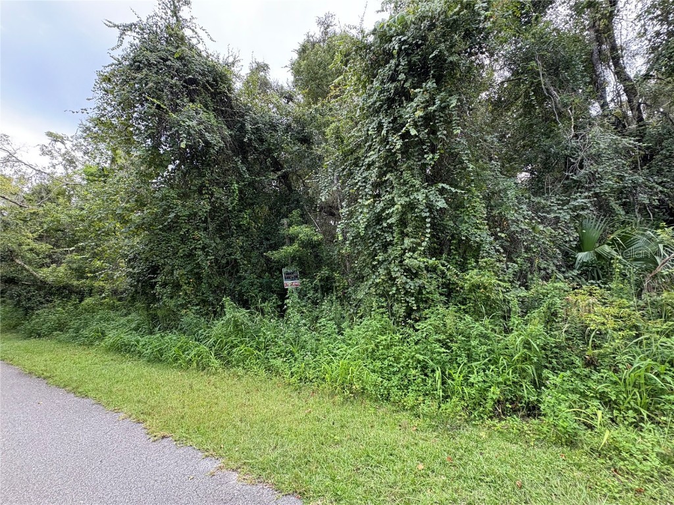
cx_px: 337
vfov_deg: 85.7
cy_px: 252
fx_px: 273
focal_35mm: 14
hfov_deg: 102.1
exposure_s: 1/99
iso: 100
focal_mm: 2.22
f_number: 2.2
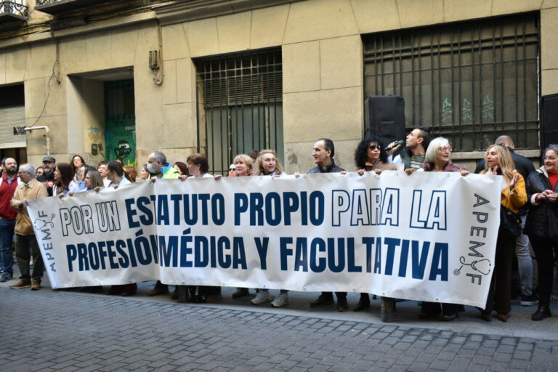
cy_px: 186
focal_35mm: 36
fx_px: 558
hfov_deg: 53.1
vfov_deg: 36.9
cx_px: 279
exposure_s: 1/80
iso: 400
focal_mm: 24
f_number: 4.5
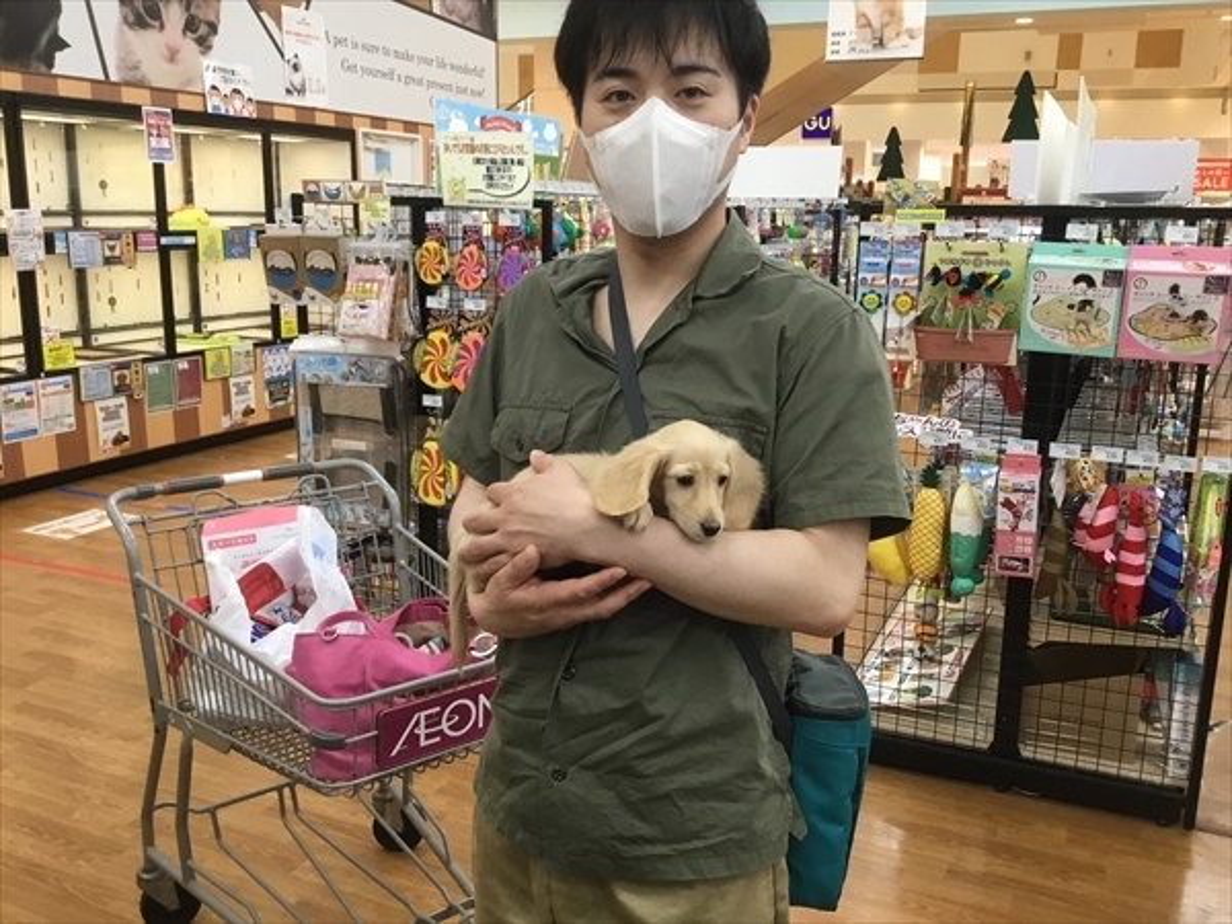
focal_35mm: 31
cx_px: 616
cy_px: 462
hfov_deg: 58.4
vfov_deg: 45.4
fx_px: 1103
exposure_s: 1/30
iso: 50
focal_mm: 3.3
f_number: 2.4
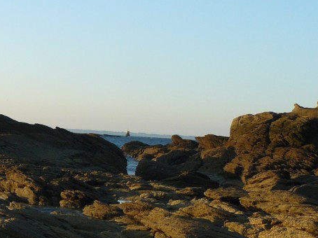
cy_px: 258
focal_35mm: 100
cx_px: -104
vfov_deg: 14.5
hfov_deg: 18.2
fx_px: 918
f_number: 4
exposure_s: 1/200
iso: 100
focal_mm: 6
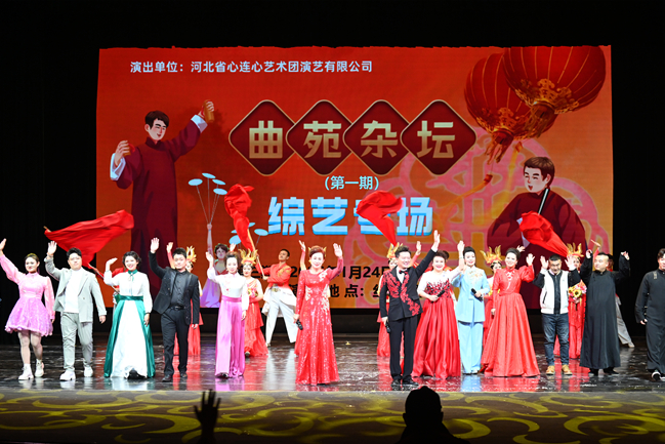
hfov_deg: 37.5
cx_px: 330
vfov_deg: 25.5
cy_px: 272
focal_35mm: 53
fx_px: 979
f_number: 5.3
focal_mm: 43
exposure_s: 1/125
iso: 1000
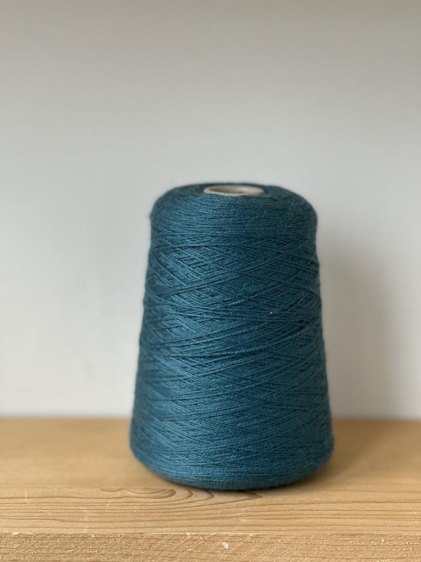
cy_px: 281
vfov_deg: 25.3
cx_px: 210
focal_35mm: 77
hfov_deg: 19.1
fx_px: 1249
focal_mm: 9
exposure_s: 1/121
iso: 40
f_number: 2.8
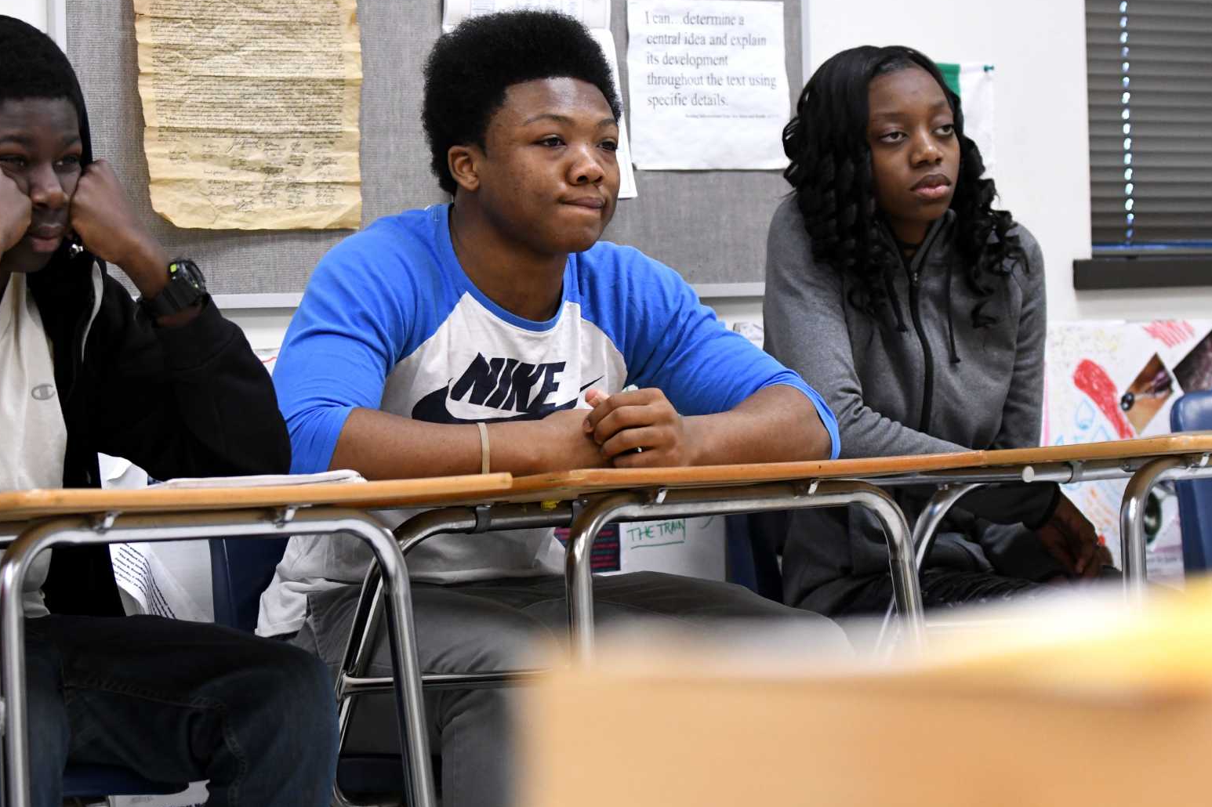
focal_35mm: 155
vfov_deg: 8.9
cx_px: 528
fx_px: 5217
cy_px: 385
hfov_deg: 13.2
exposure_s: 1/400
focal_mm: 78
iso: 2500
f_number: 3.5
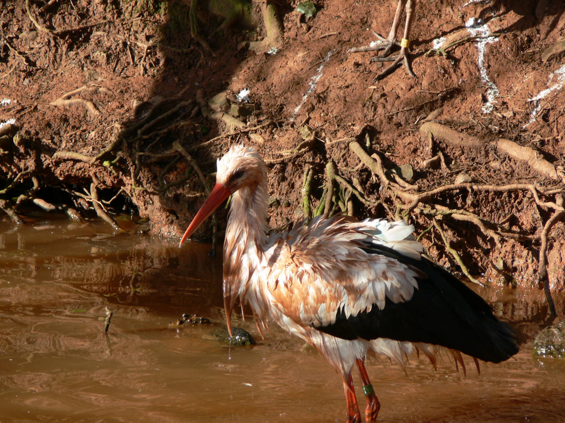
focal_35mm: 420
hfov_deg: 4.7
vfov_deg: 3.5
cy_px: 212
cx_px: 282
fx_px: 6855
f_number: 5.6
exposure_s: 1/125
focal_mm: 88.8
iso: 80
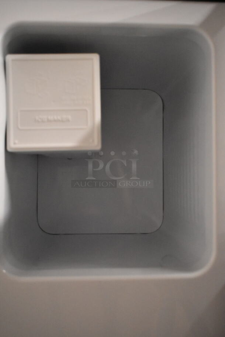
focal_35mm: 39
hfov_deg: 34.3
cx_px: 112
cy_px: 168
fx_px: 365
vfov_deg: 49.5
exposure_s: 1/125
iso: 6400
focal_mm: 26
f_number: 4
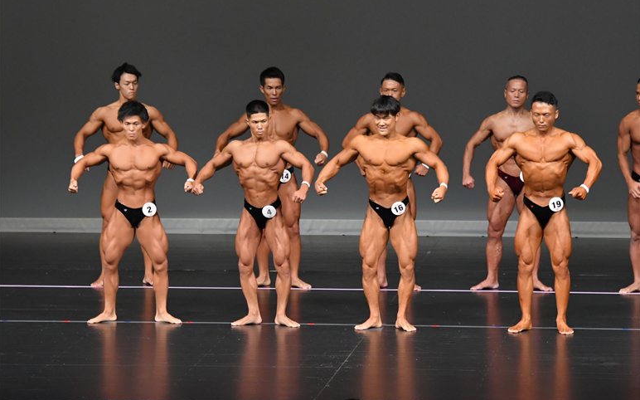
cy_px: 205
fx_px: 3871
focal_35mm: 222
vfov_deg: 5.9
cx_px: 320
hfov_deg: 9.5
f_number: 5.6
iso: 4000
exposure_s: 1/400
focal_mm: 145
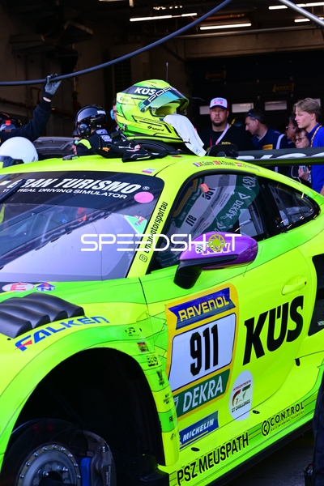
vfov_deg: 31.4
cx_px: 162
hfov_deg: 21.2
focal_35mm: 64
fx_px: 864
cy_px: 243
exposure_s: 1/80
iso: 220
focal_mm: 64
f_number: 8
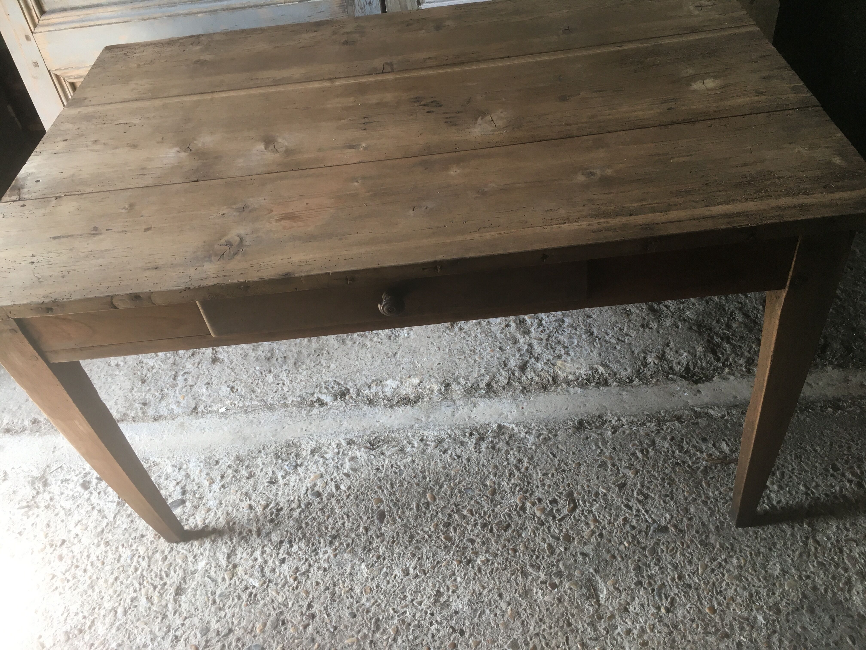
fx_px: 726
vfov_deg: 48.2
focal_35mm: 29
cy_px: 325
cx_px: 433
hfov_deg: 61.7
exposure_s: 1/33
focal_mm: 4.15
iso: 25
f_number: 2.2
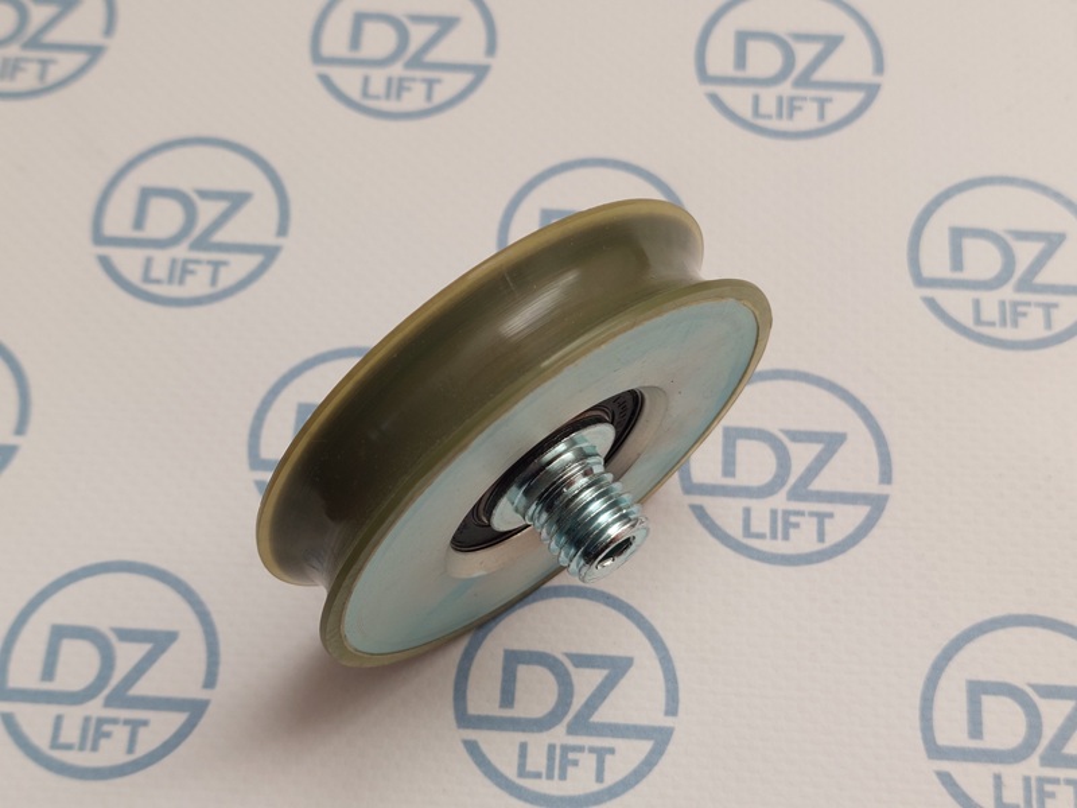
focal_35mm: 25
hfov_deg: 69.4
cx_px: 538
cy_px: 404
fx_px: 778
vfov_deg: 54.9
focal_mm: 5.23
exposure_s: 1/100
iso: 50
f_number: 1.8
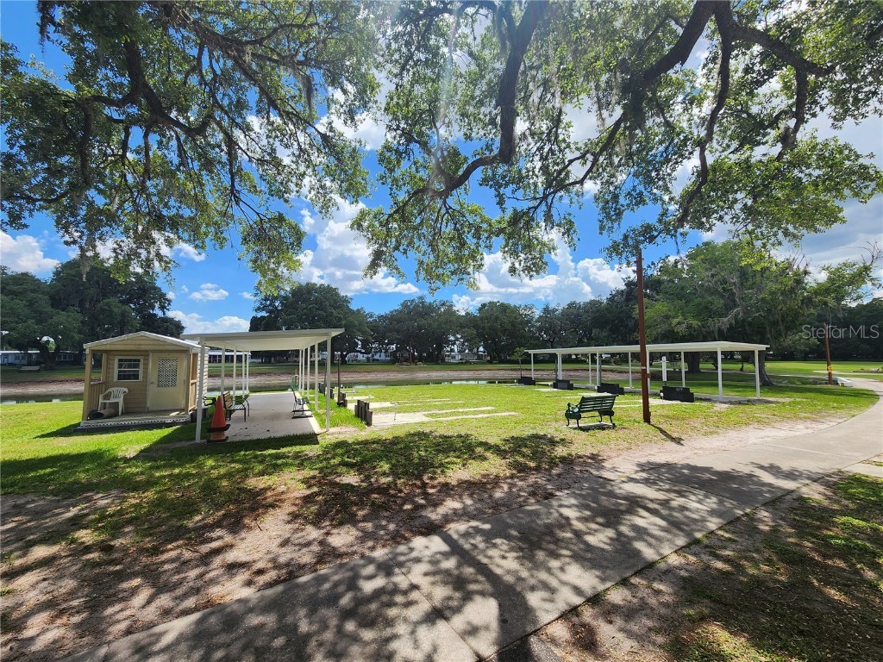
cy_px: 331
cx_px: 442
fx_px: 332
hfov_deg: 106.2
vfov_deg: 89.9
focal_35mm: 13
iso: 50
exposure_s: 1/1732
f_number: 2.2
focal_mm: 2.2
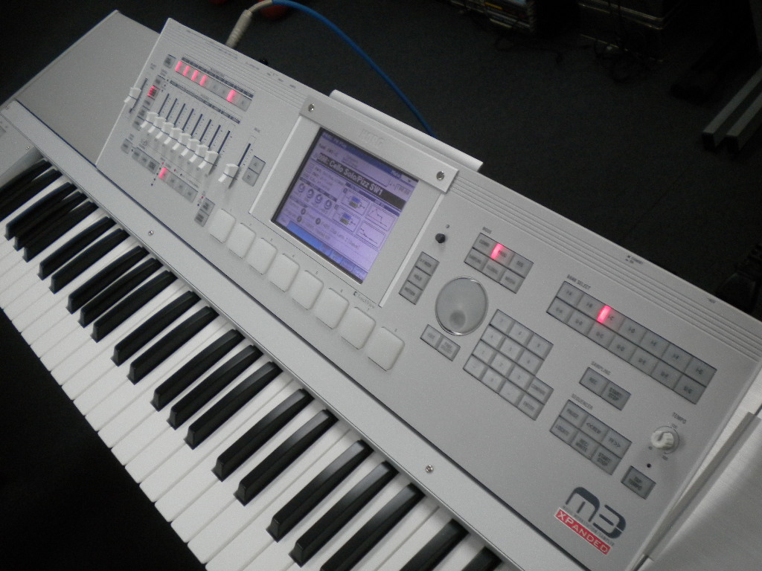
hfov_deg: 52.6
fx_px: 770
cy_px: 286
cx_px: 381
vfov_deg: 40.7
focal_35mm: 35
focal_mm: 6.3
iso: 287
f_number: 3.1
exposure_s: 1/60
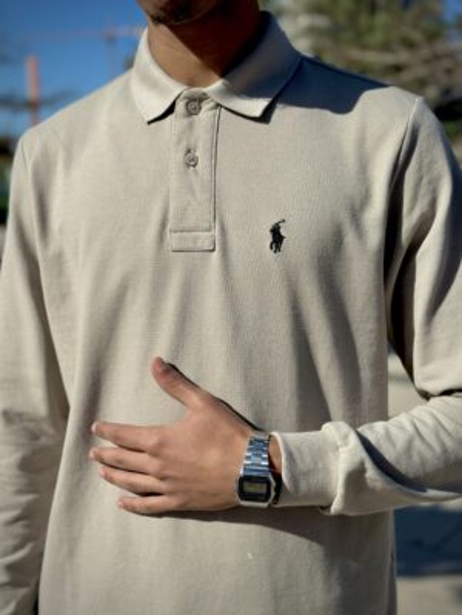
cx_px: 231
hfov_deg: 30.3
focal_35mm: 48
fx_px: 854
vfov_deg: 39.7
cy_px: 308
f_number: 1.78
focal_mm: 6.86
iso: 100
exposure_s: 1/9804
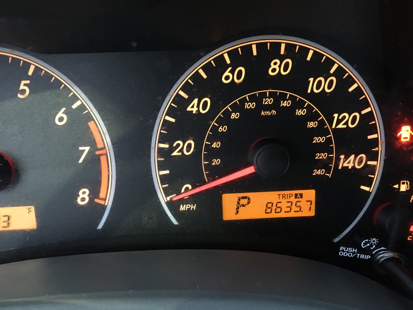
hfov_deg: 61.7
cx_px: 206
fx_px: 346
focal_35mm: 29
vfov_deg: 48.2
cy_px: 155
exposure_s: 1/15
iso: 320
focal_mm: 4.15
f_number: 2.2
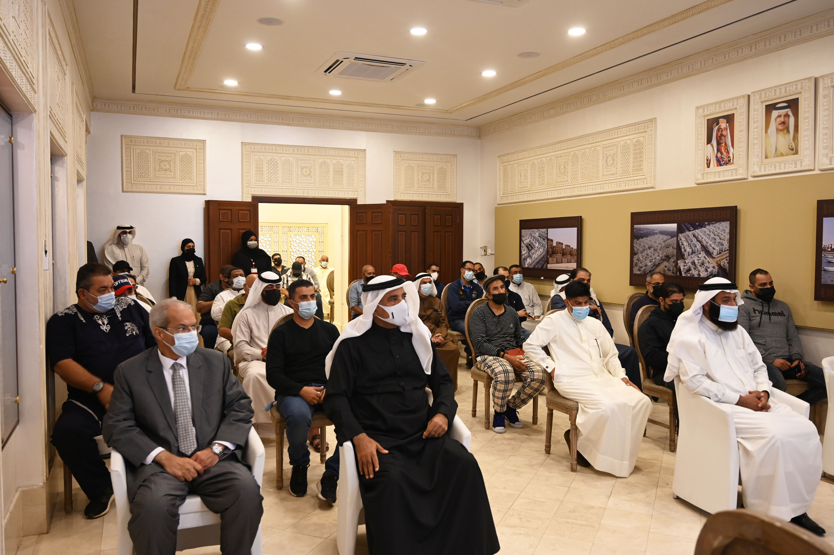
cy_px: 278
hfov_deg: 62.0
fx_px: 695
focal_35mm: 30
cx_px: 417
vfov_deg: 43.6
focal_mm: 30
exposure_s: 1/60
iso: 1250
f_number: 4
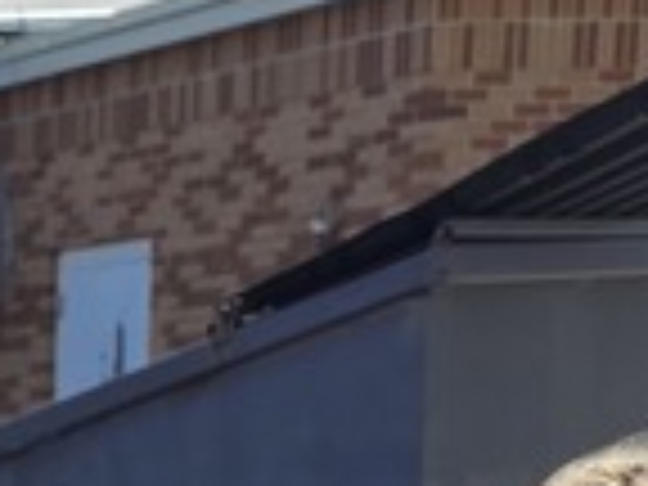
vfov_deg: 8.4
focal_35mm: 163
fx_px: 3051
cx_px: -981
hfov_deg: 10.3
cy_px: 1130
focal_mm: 6.3
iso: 20
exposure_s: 1/1096
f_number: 1.7
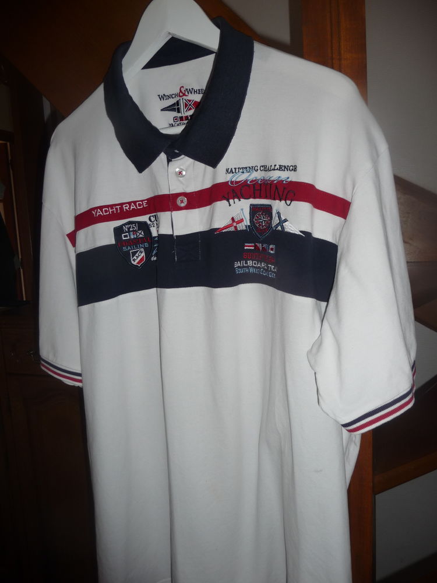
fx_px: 471
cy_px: 292
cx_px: 218
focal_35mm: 28
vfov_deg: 63.4
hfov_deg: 49.7
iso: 100
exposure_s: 1/30
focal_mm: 4.7
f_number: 3.3
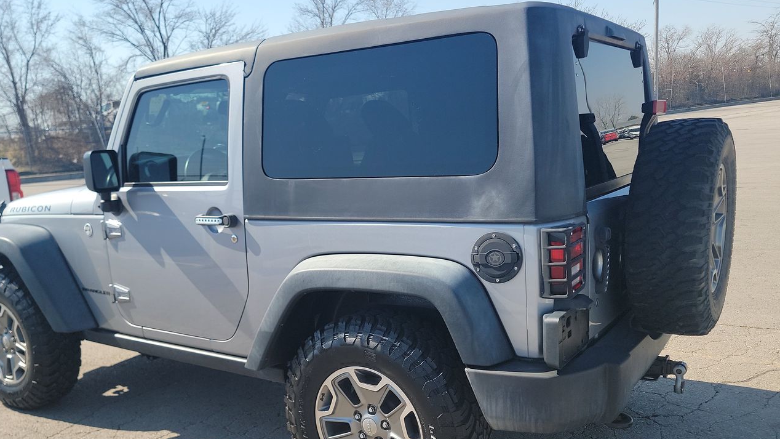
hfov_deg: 59.3
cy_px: 284
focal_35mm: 33
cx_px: 348
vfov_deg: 35.4
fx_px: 682
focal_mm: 6.7
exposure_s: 1/584
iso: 50
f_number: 1.8
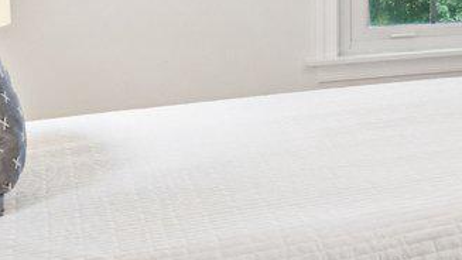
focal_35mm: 105
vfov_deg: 11.2
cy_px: -83
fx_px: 1286
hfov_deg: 14.8
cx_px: 1038
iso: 500
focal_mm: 16
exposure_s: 1/8
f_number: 8
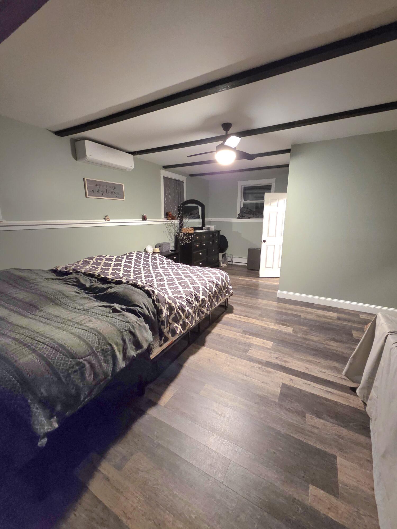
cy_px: 264
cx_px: 198
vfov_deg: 106.2
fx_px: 199
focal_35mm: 13
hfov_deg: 89.9
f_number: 2.2
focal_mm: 2.2
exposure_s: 1/40
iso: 1250
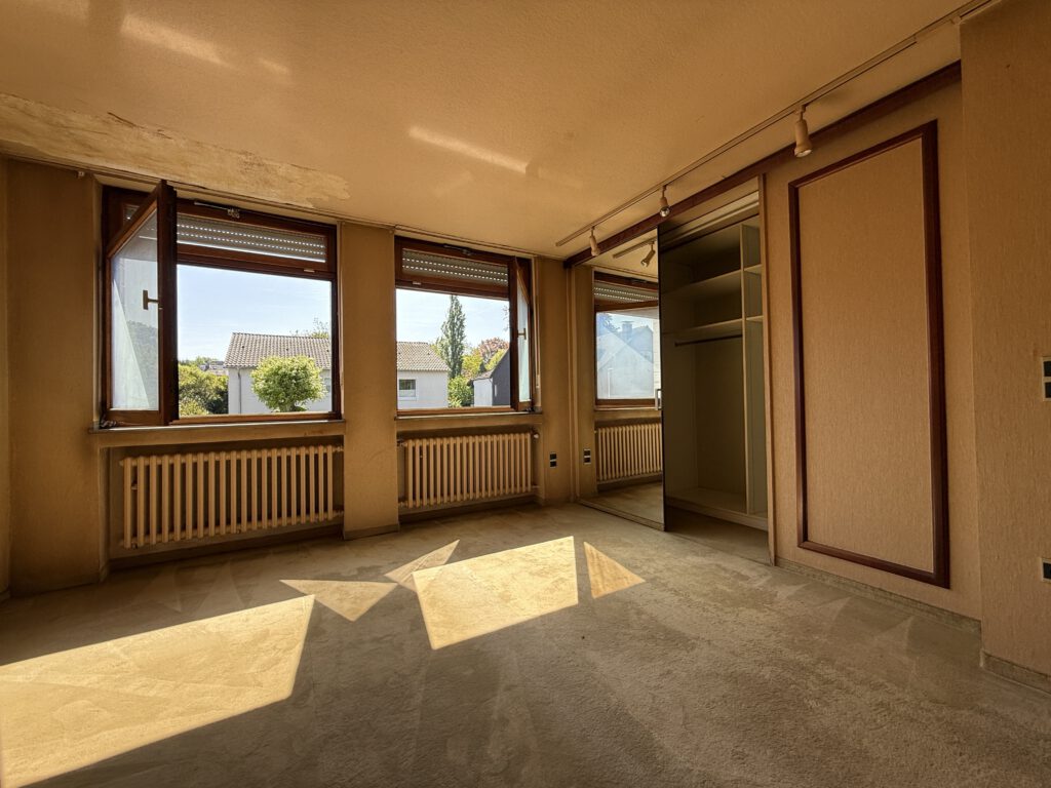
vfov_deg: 85.7
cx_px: 526
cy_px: 394
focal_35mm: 14
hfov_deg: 102.1
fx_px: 425
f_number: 2.2
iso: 64
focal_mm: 2.22
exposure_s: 1/323
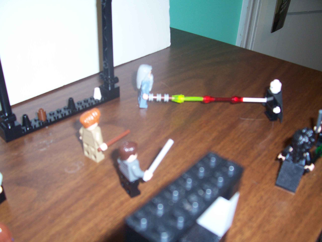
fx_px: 316
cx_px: 161
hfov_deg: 54.0
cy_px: 121
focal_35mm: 34
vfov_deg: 41.8
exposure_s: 1/60
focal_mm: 5.6
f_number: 2.7
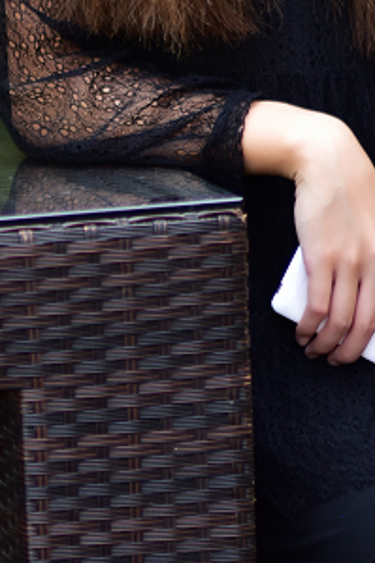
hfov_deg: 4.0
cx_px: 19
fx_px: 5334
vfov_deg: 6.0
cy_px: 168
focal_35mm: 341
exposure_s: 1/800
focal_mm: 85
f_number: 1.4
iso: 200
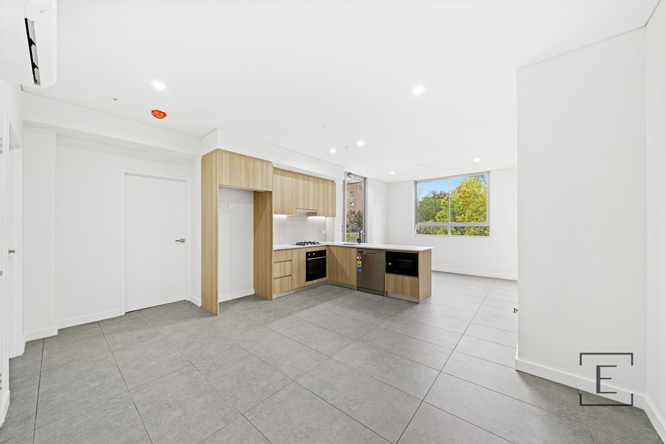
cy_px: 222
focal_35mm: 12
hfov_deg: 112.6
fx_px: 222
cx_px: 333
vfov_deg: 90.0
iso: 100
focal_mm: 12
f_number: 9
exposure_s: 2.5
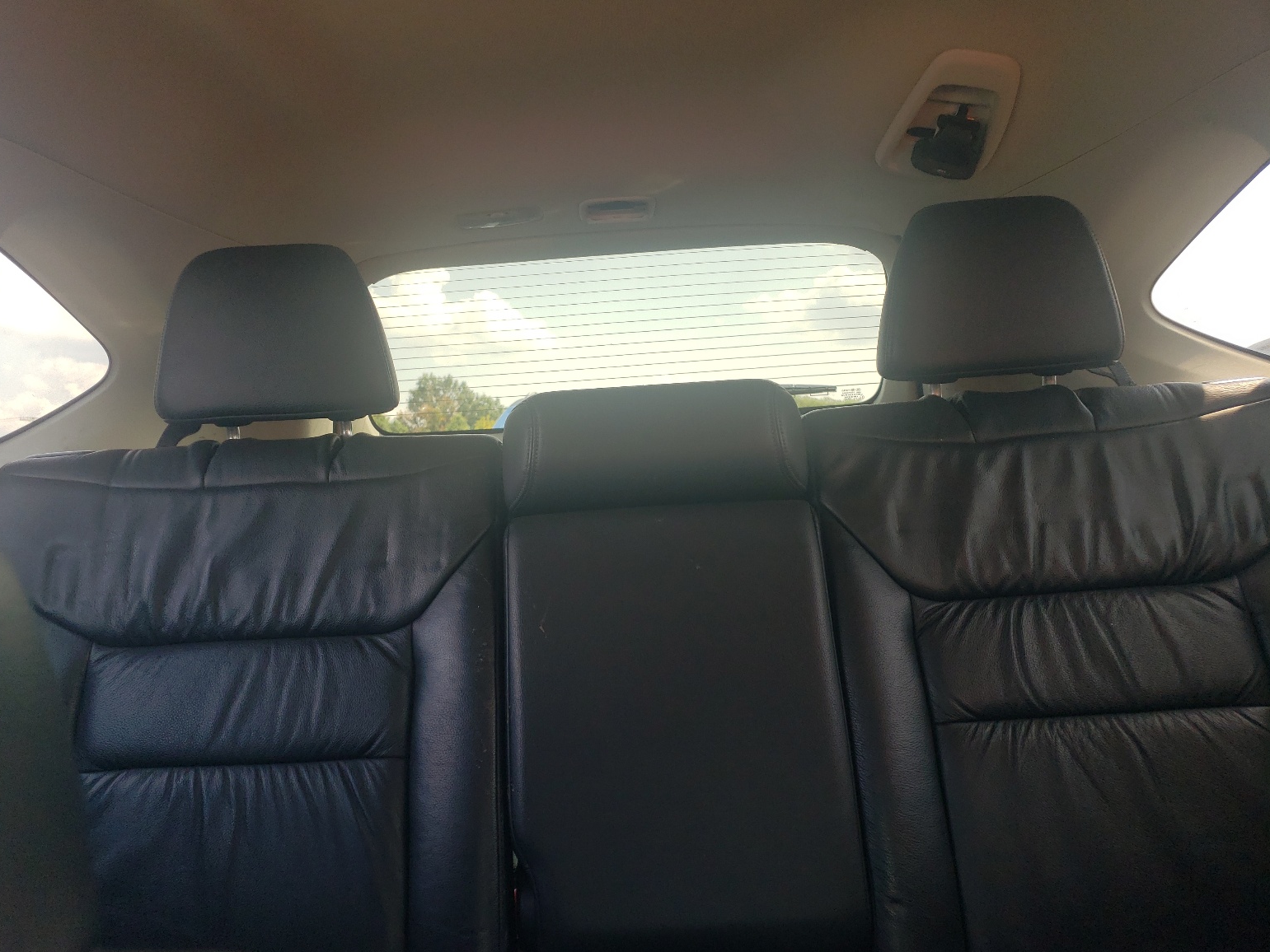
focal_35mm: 27
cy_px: 479
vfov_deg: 51.4
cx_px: 621
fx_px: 991
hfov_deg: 65.3
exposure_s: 1/278
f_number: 1.5
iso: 50
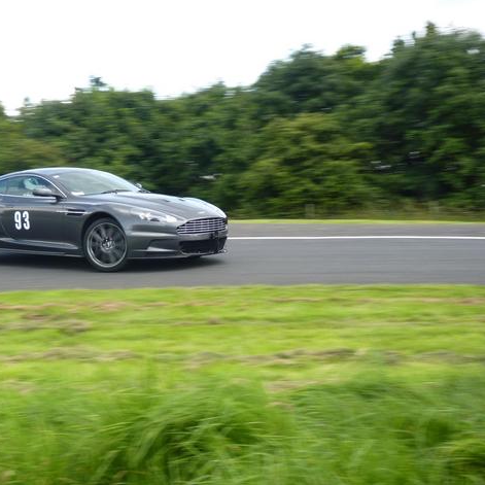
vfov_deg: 26.1
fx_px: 1046
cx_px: 159
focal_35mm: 66
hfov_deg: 25.9
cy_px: 240
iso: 80
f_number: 4
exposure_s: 1/125
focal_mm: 9.8
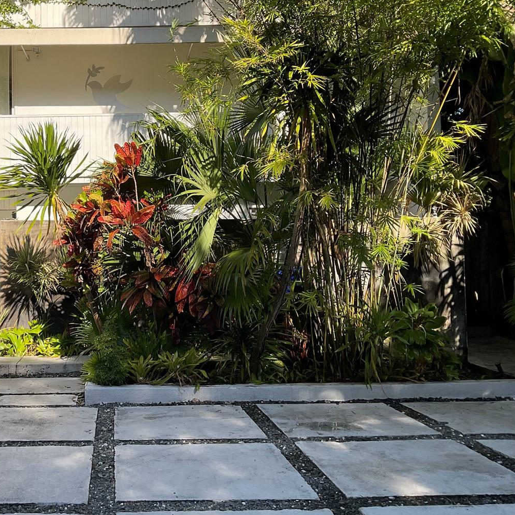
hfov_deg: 39.4
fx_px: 690
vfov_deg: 40.8
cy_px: 225
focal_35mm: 41
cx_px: 109
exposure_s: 1/944
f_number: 1.8
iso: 16
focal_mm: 3
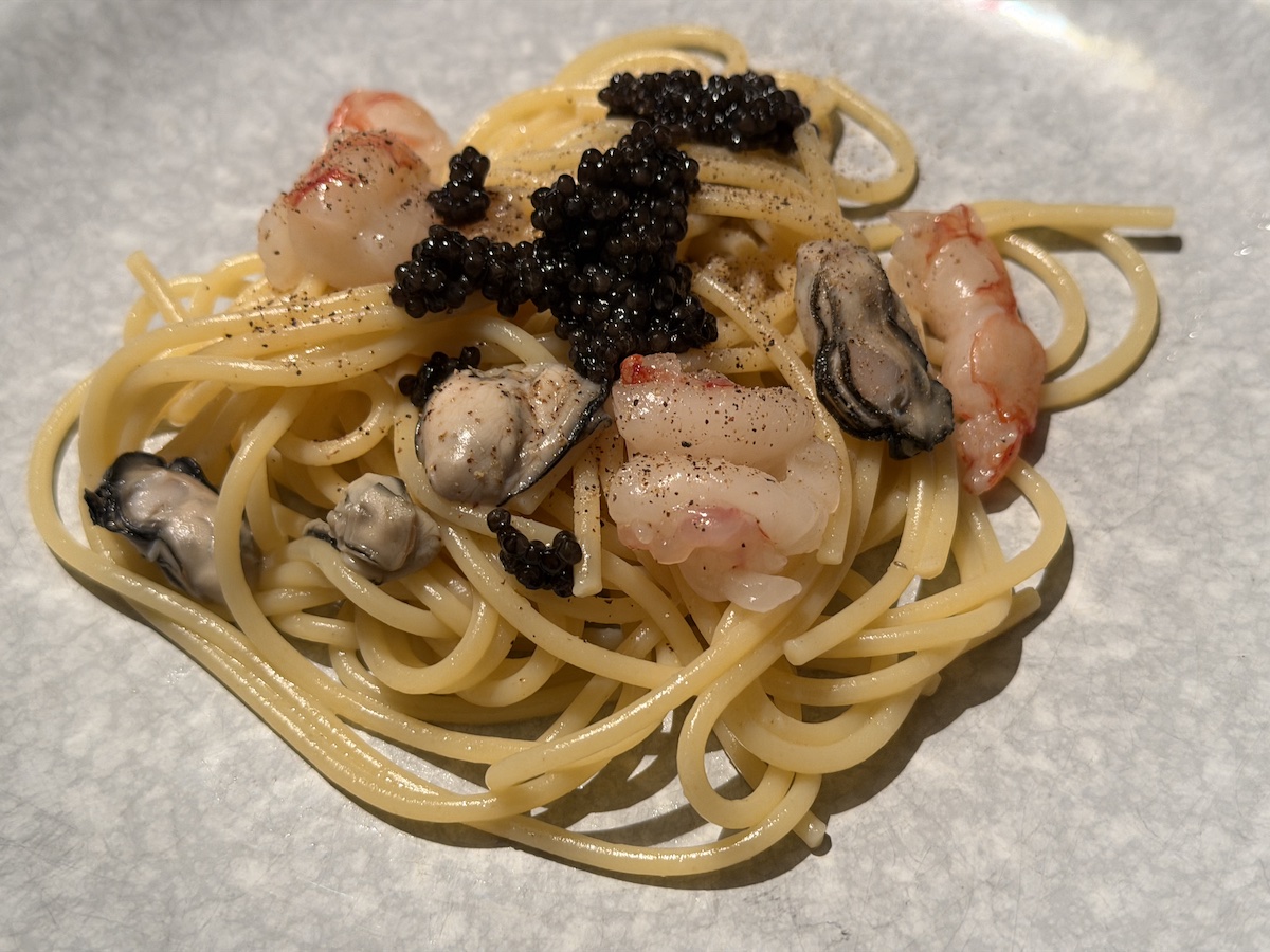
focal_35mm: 48
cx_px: 635
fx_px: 1761
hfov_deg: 39.7
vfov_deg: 30.3
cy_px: 476
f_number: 1.78
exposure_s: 1/50
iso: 125
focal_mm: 6.76
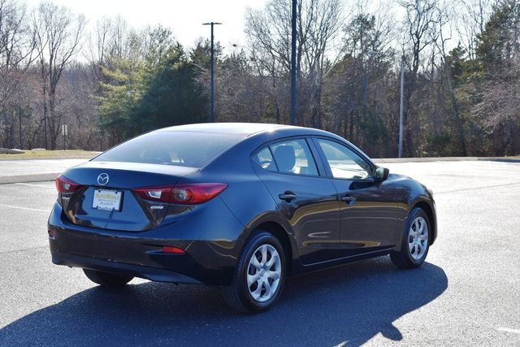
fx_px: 823
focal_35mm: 57
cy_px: 174
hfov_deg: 35.0
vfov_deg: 23.8
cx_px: 260
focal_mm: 38
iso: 140
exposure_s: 1/250
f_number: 8
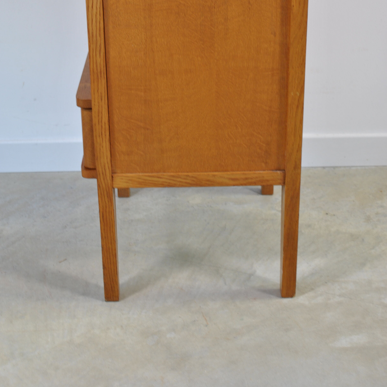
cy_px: 77
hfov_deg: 24.1
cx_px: 186
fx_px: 907
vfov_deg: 23.7
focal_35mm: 72
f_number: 7.1
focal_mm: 35
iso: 200
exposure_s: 1/20
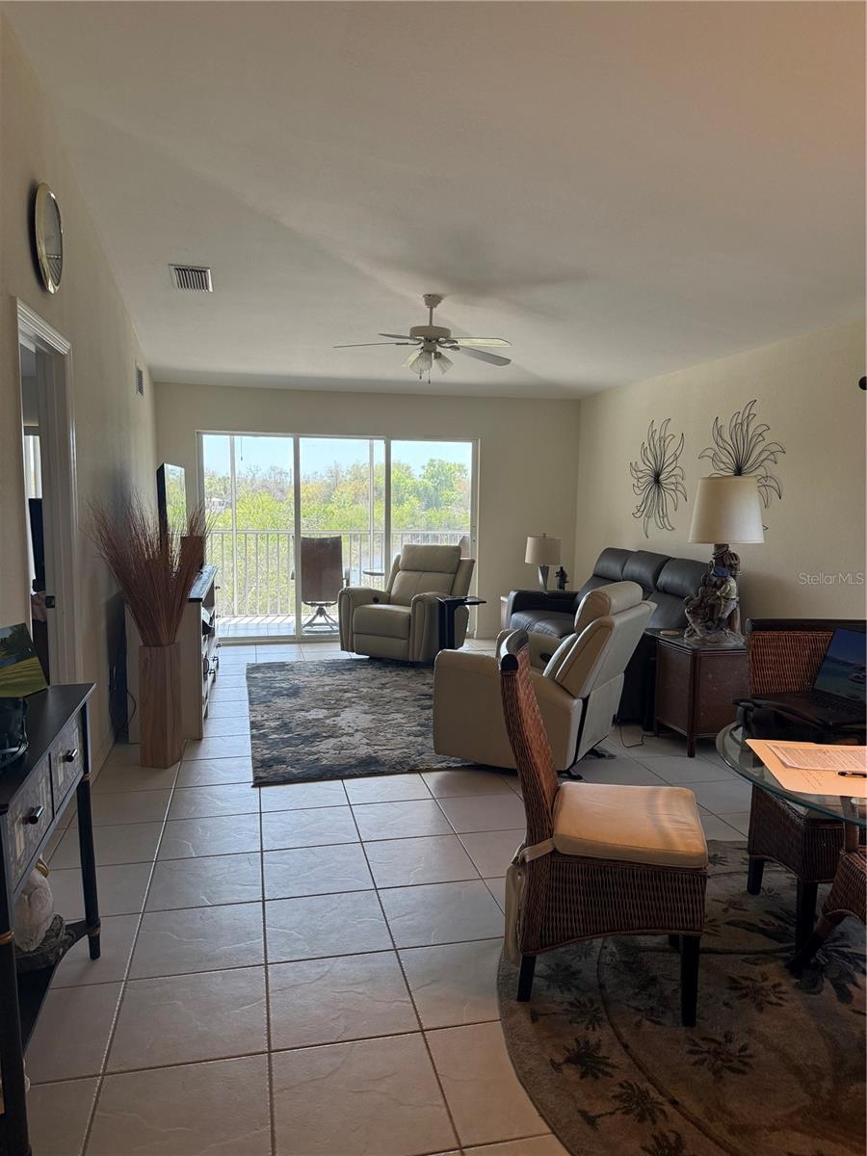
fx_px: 801
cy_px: 578
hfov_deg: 56.8
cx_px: 434
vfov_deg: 71.6
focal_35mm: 24
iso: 200
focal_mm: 6.76
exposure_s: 1/240
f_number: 1.78
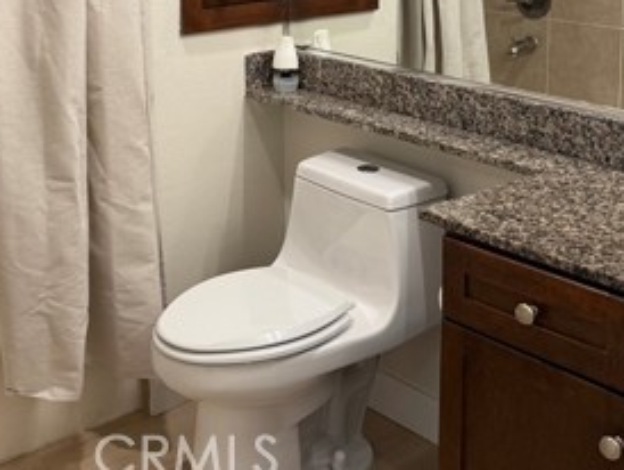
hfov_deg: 33.9
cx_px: 184
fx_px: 1010
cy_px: -59
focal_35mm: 56
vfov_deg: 24.3
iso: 125
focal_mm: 6.76
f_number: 1.78
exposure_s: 1/60
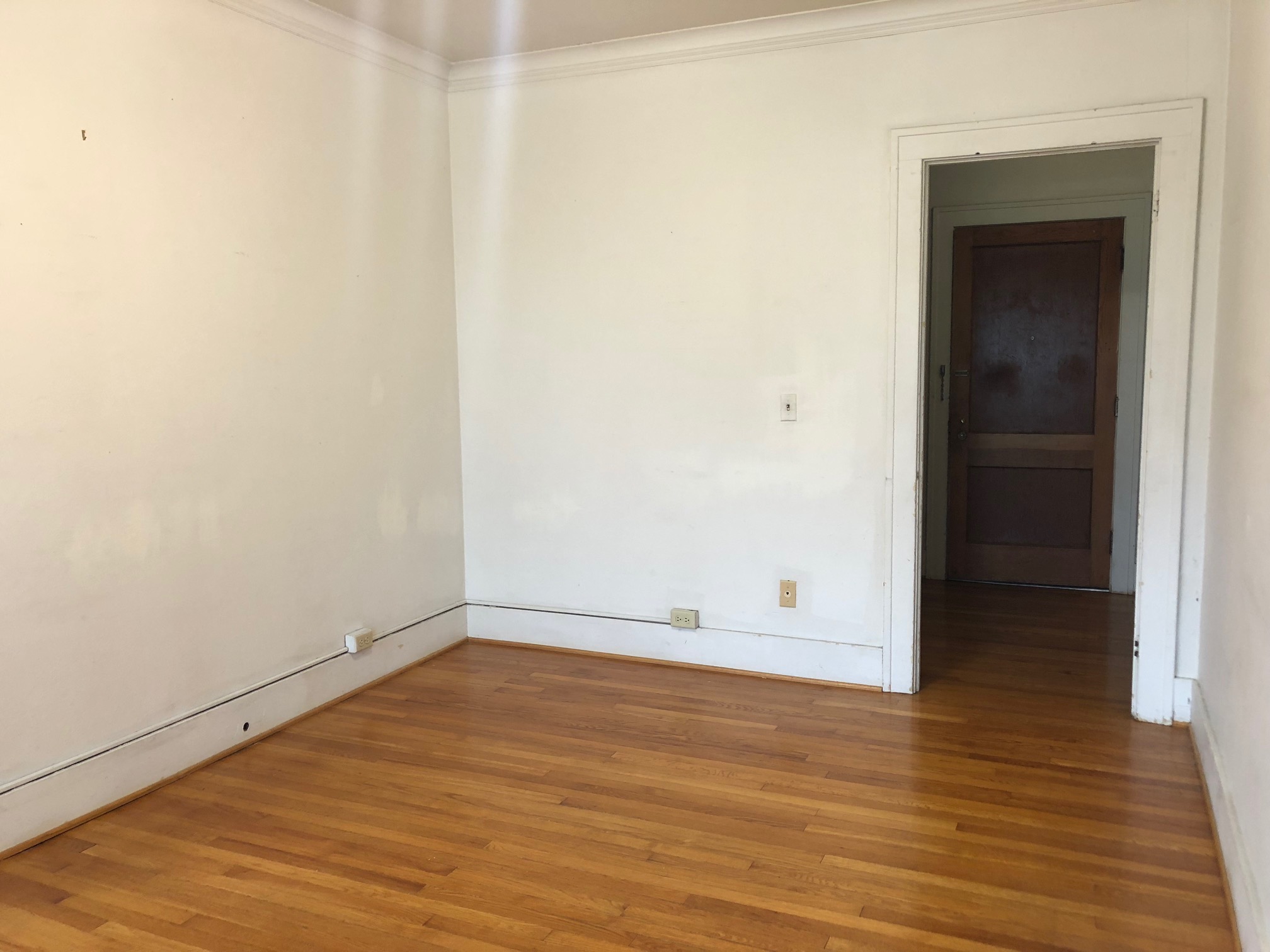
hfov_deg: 63.4
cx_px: 635
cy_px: 476
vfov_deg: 49.7
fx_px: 1027
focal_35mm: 28
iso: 32
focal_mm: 3.99
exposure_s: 1/30
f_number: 1.8
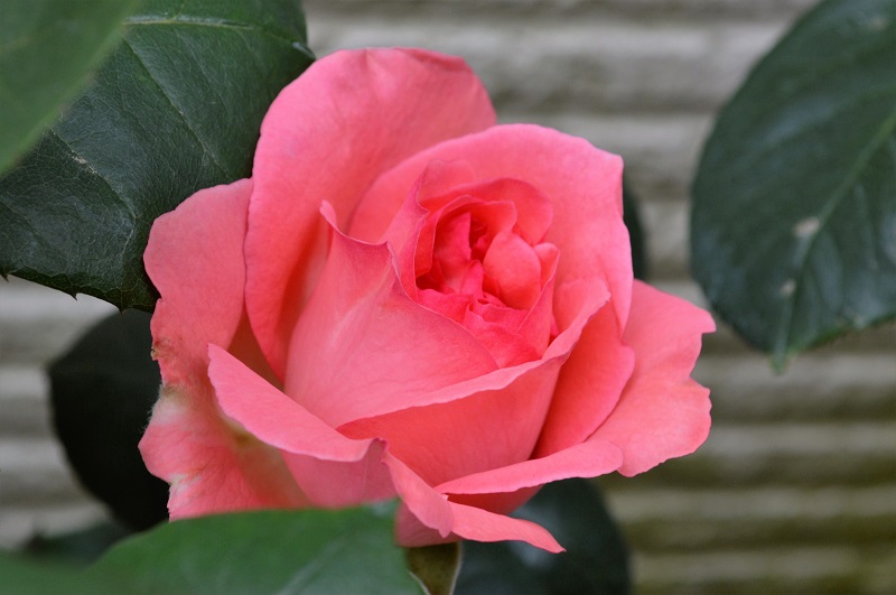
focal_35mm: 82
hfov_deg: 24.7
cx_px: 448
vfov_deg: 16.5
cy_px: 298
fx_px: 2050
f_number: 8
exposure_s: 1/60
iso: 400
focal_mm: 55
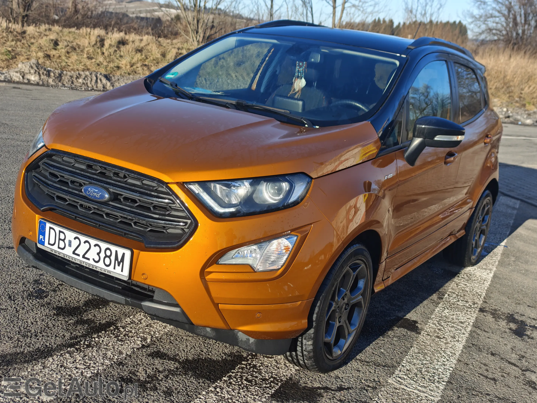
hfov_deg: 45.8
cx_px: 268
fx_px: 636
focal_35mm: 41
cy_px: 202
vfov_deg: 35.1
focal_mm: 8.72
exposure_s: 1/1024
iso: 50
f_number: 2
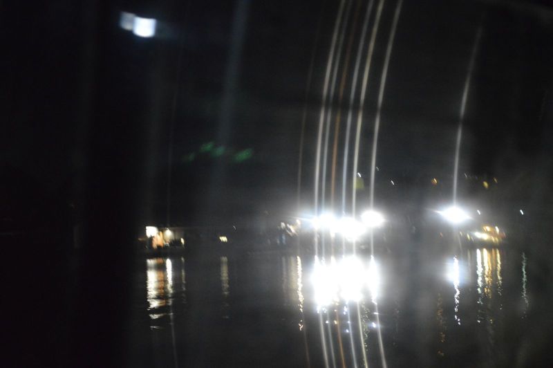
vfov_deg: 18.9
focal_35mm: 72
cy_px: 184
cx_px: 276
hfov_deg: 28.1
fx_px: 1105
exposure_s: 1/3
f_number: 5.6
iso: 3200
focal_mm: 48
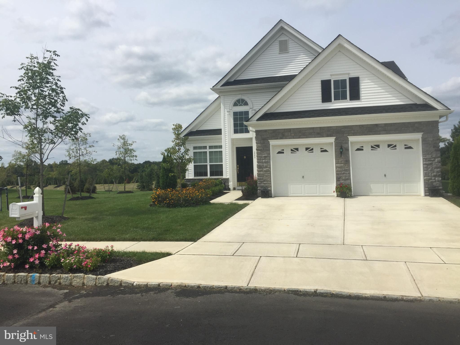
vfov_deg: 48.2
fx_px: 385
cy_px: 172
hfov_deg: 61.7
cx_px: 230
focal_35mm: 29
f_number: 2.2
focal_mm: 4.15
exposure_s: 1/3597
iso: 32
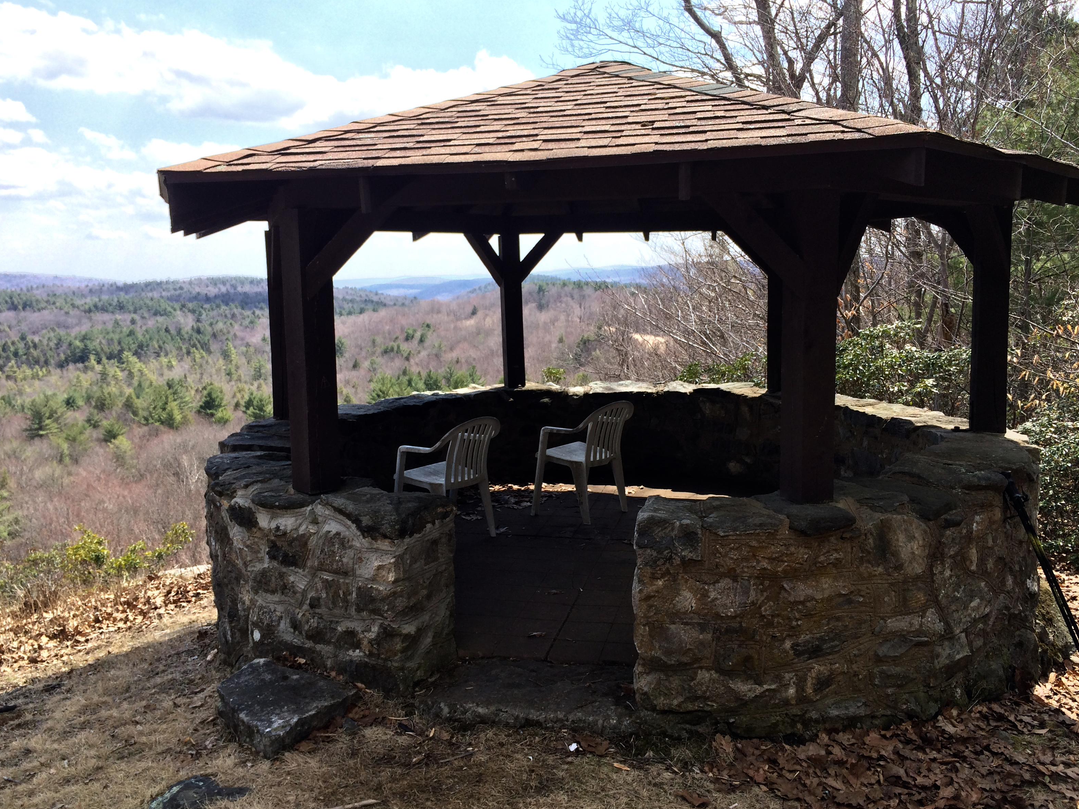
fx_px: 935
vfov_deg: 46.8
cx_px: 528
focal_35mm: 30
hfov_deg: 60.0
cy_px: 406
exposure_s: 1/707
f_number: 2.2
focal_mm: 4.15
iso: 32
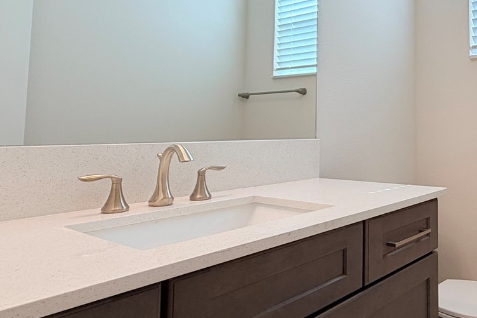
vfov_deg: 41.6
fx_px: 411
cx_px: 407
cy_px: 98
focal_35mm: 31
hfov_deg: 54.4
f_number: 2.2
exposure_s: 1/120
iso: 50
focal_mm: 2.22
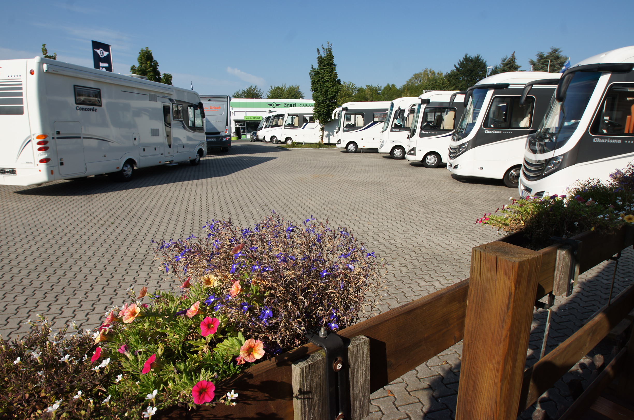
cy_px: 210
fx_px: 343
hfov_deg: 85.5
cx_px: 317
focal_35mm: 20
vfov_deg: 63.0
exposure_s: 1/160
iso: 100
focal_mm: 13
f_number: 10
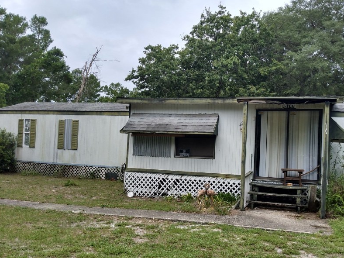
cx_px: 193
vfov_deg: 53.0
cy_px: 140
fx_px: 258
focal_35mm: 26
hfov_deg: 67.1
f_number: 2
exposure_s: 1/2744
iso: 100
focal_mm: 3.54
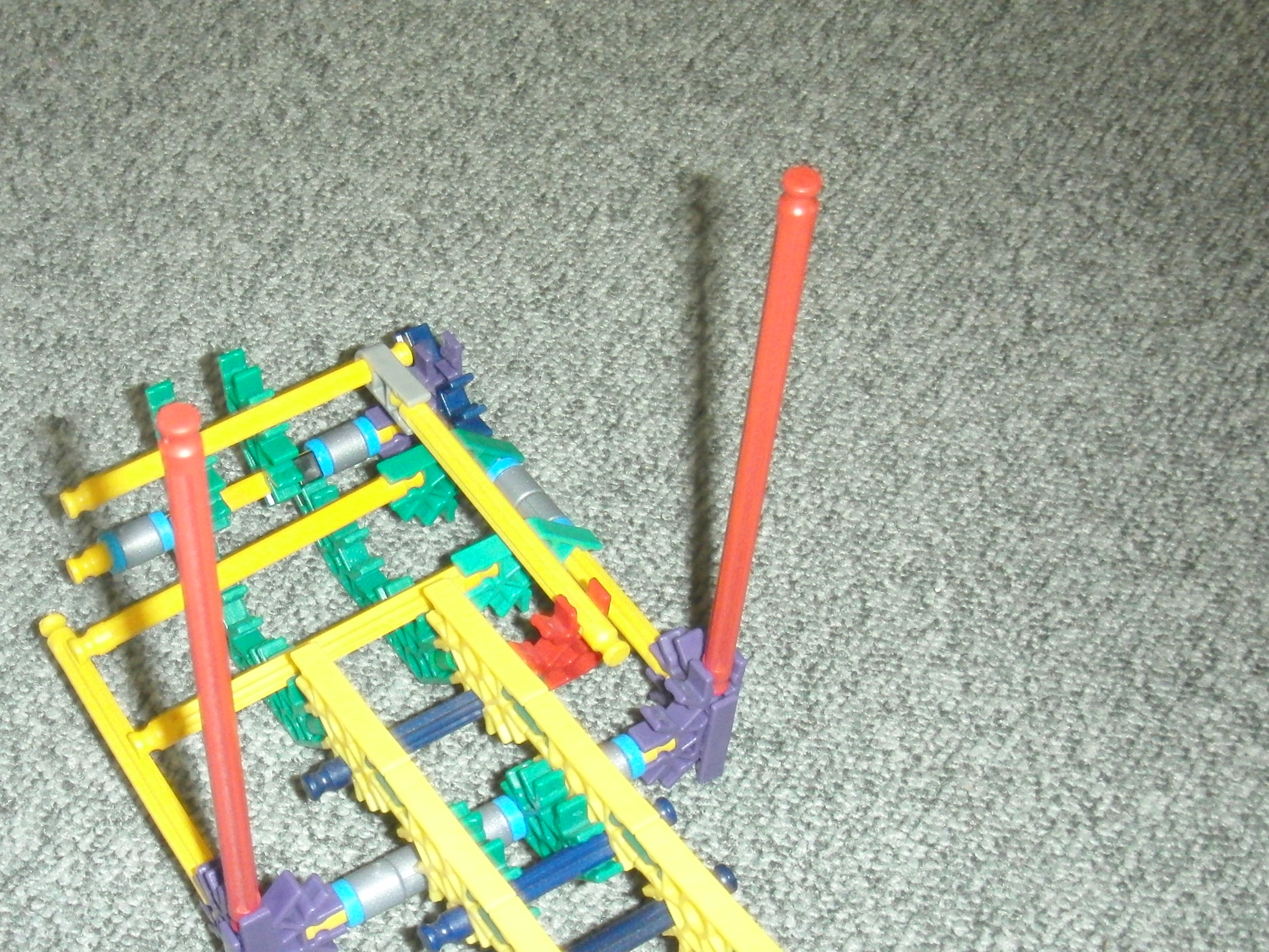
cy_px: 609
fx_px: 1943
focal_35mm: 53
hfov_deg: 35.8
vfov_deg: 27.4
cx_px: 425
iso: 400
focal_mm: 6.66
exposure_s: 1/40
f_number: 3.9
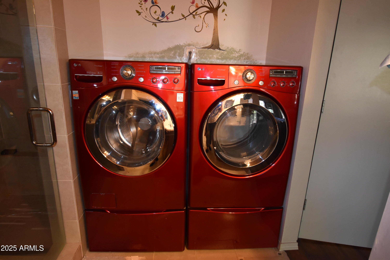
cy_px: 130
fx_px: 227
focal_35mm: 21
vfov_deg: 59.5
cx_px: 195
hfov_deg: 81.2
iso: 1100
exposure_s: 1/60
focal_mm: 14
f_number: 5
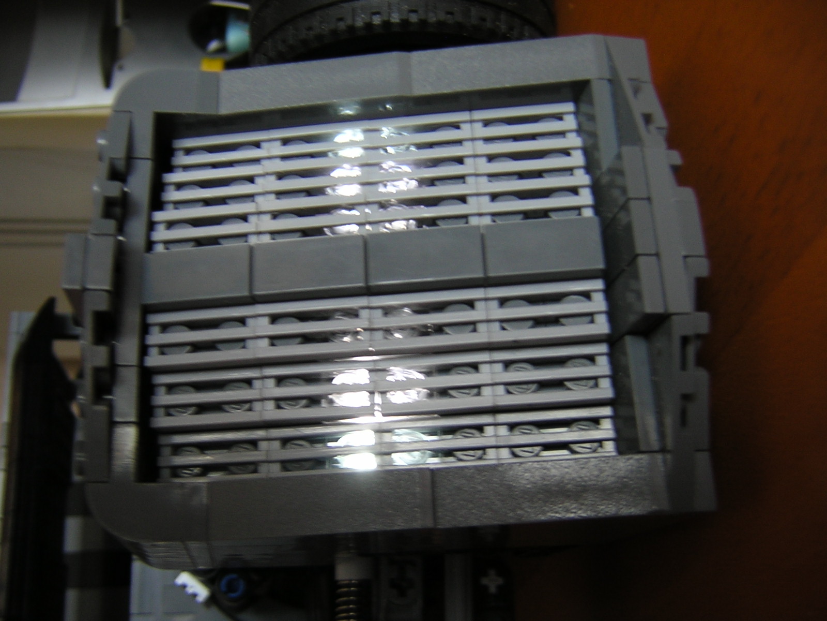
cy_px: 310
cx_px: 414
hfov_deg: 51.4
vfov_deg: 39.7
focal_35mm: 36
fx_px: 860
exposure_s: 1/2.9
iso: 100
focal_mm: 4.7
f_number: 2.6
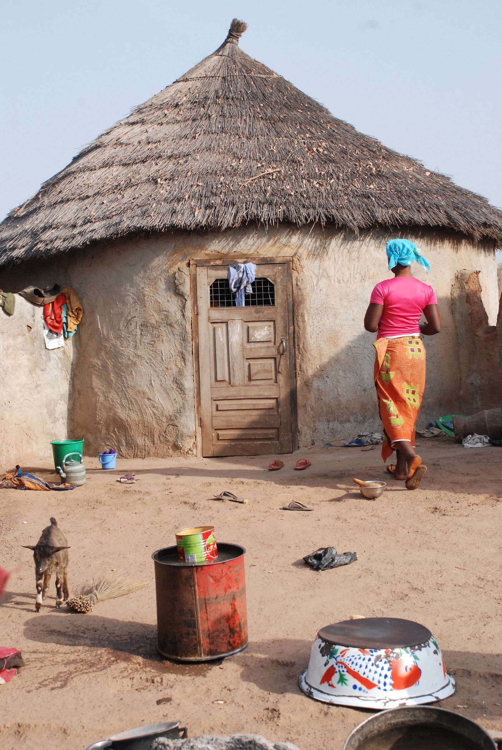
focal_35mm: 57
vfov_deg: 35.0
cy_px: 375
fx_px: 1189
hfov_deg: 23.8
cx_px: 251
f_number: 11
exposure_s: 1/500
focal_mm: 38
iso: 800
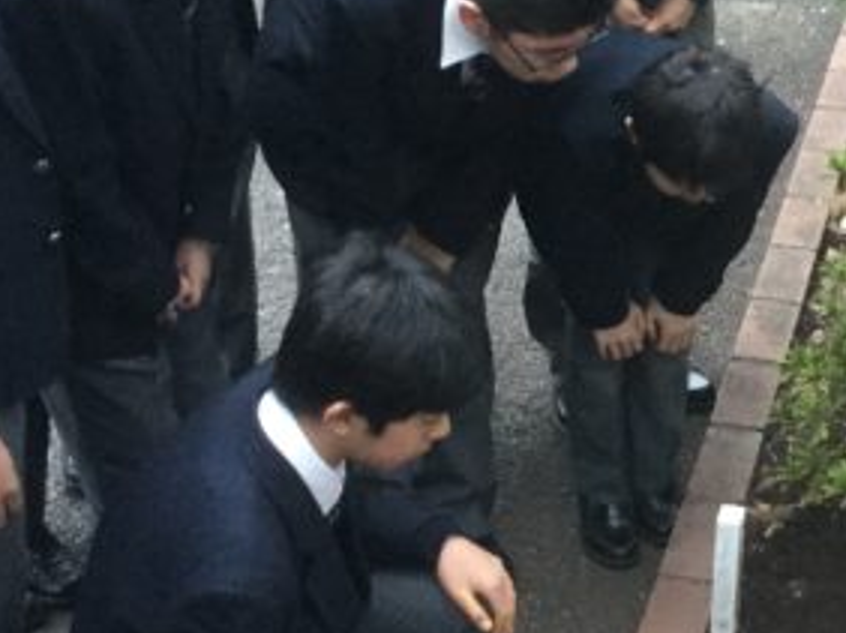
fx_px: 2149
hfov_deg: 21.8
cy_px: 204
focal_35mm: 88
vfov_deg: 16.7
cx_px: 753
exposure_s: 1/24
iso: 200
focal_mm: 3.3
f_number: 2.4
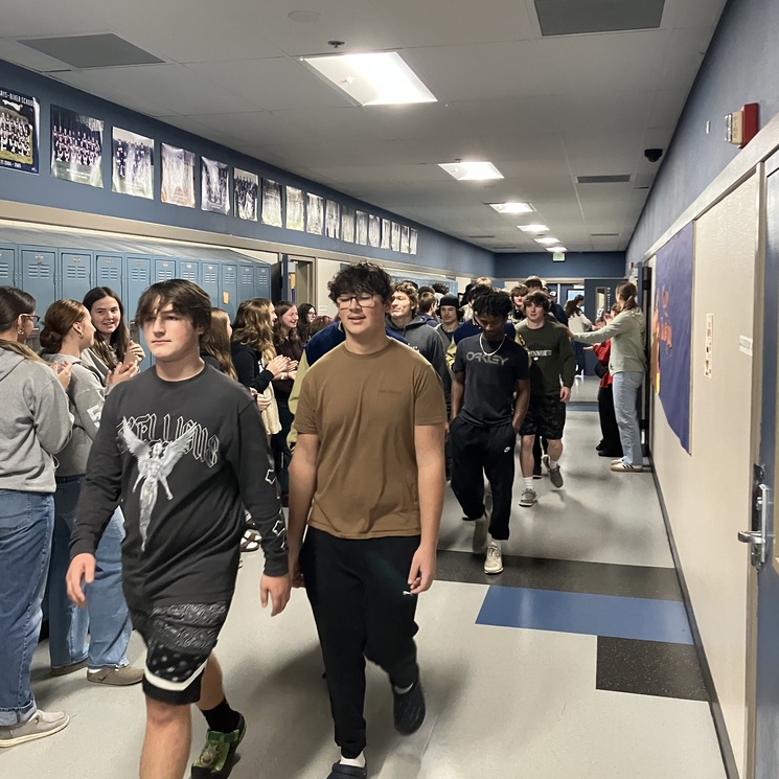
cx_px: 386
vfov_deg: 48.3
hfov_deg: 48.4
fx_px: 866
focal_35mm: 34
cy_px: 325
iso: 320
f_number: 1.8
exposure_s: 1/60
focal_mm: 3.99
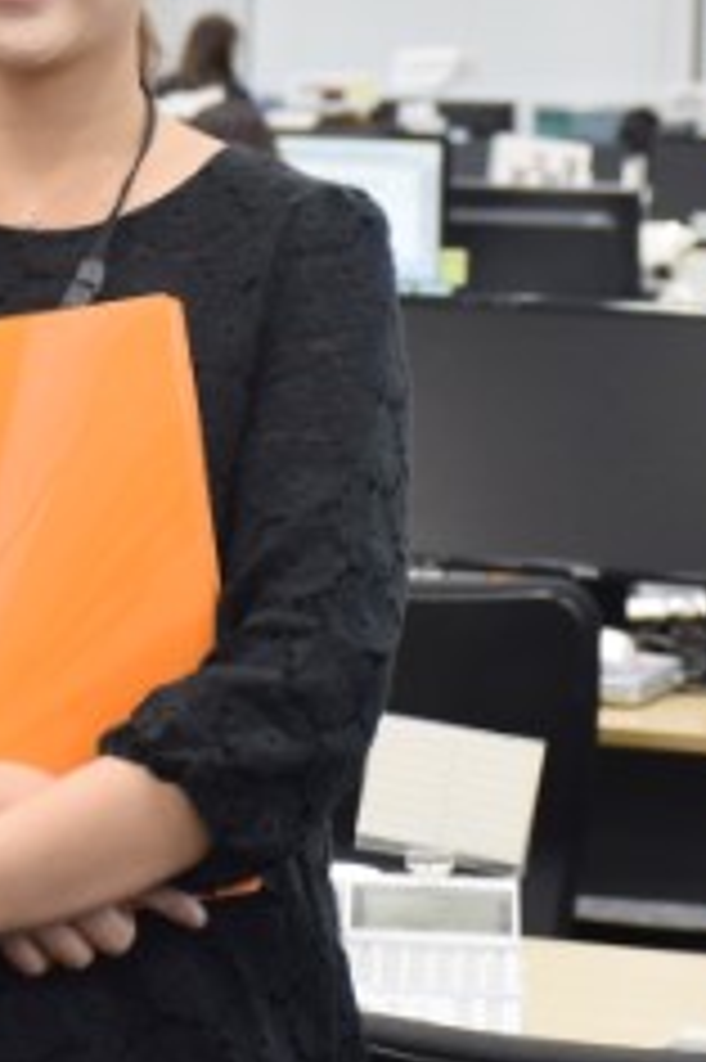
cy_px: 198
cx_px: -18
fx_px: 6245
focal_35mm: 212
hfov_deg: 6.4
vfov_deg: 9.7
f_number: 4.8
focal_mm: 52
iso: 250
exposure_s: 1/10
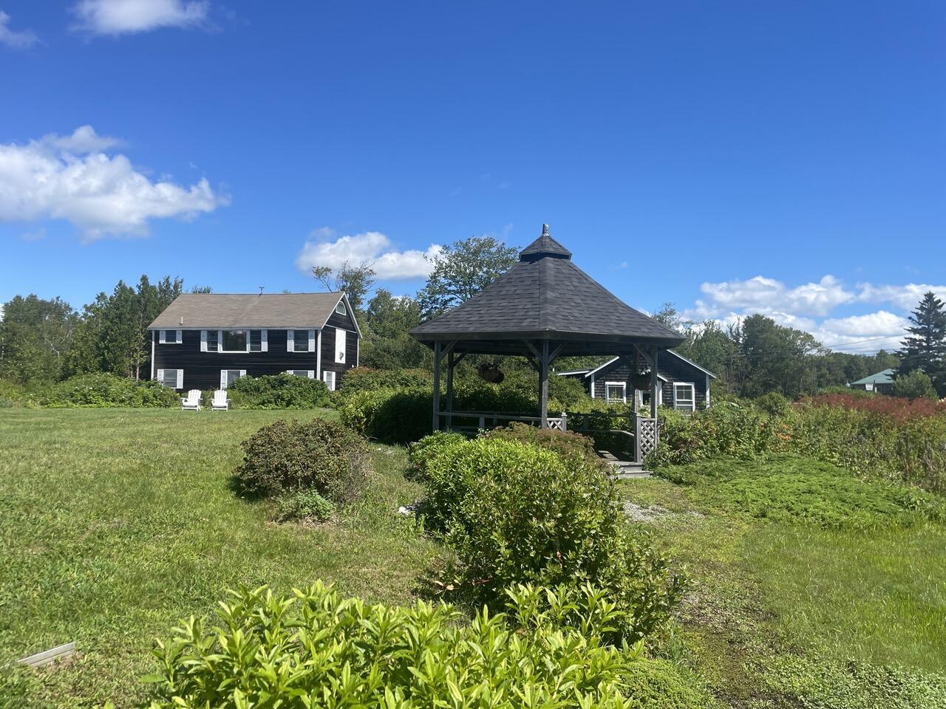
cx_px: 473
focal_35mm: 26
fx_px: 711
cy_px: 354
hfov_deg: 67.3
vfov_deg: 53.1
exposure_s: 1/3300
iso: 32
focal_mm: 4.2
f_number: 1.6
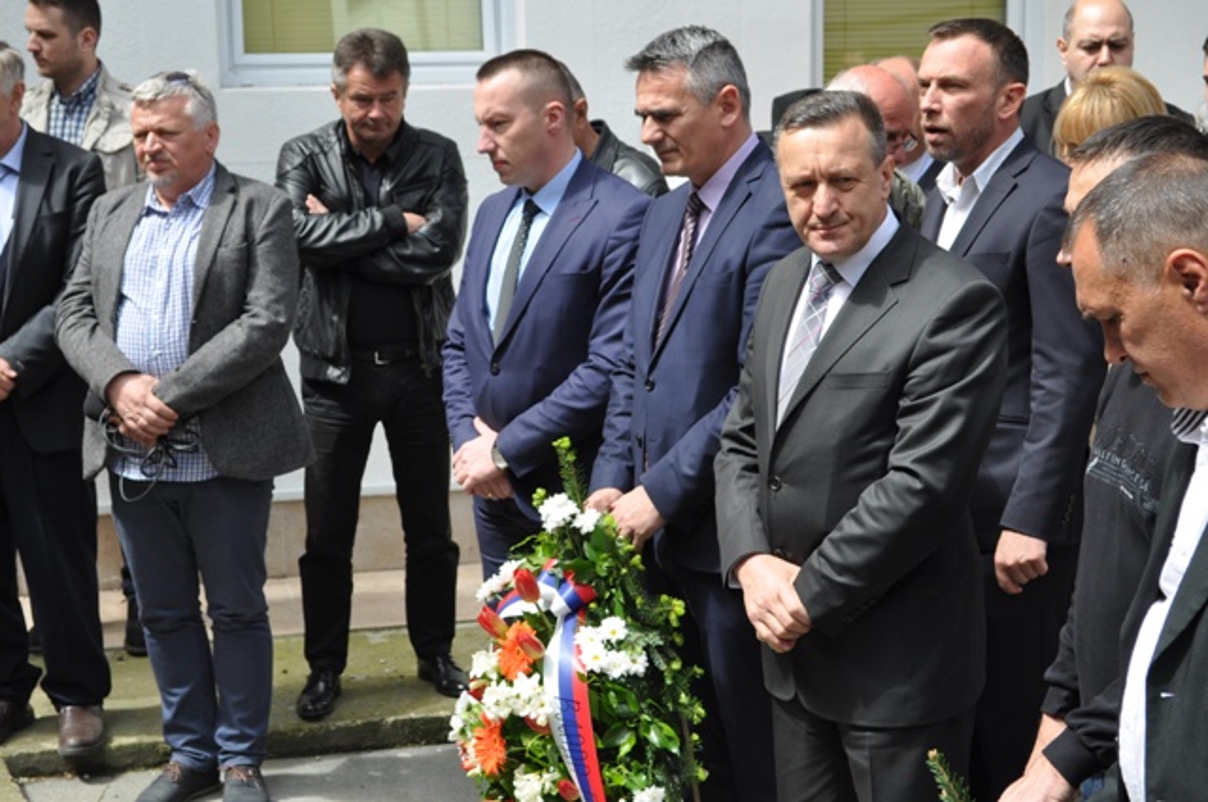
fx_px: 2212
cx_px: 604
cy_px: 401
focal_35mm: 66
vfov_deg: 20.6
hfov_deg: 30.5
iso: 200
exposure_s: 1/200
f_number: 7.1
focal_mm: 44
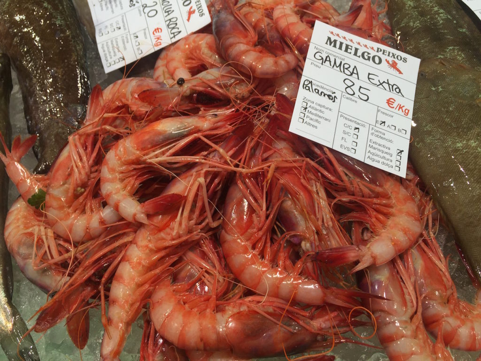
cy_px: 180
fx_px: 403
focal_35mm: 29
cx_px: 240
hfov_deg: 61.7
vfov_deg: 48.2
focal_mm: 4.15
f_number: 2.2
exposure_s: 1/314
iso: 32
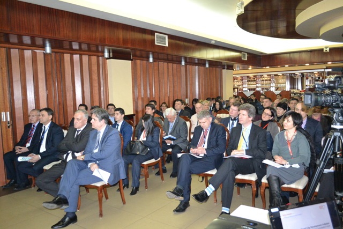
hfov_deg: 61.9
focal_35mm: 30
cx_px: 172
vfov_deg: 43.6
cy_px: 114
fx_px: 286
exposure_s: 1/60
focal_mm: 20
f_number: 3.8
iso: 3200
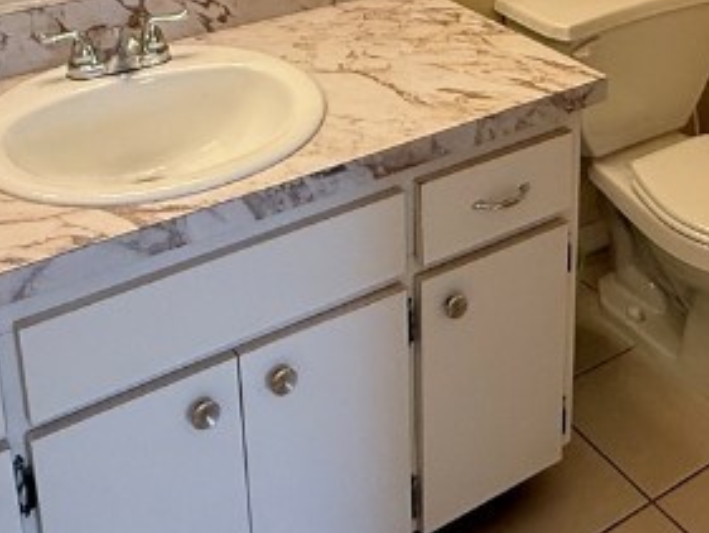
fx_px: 1045
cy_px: -68
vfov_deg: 26.2
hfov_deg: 37.1
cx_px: 474
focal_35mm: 51
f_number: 2.2
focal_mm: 2.22
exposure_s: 1/120
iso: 320
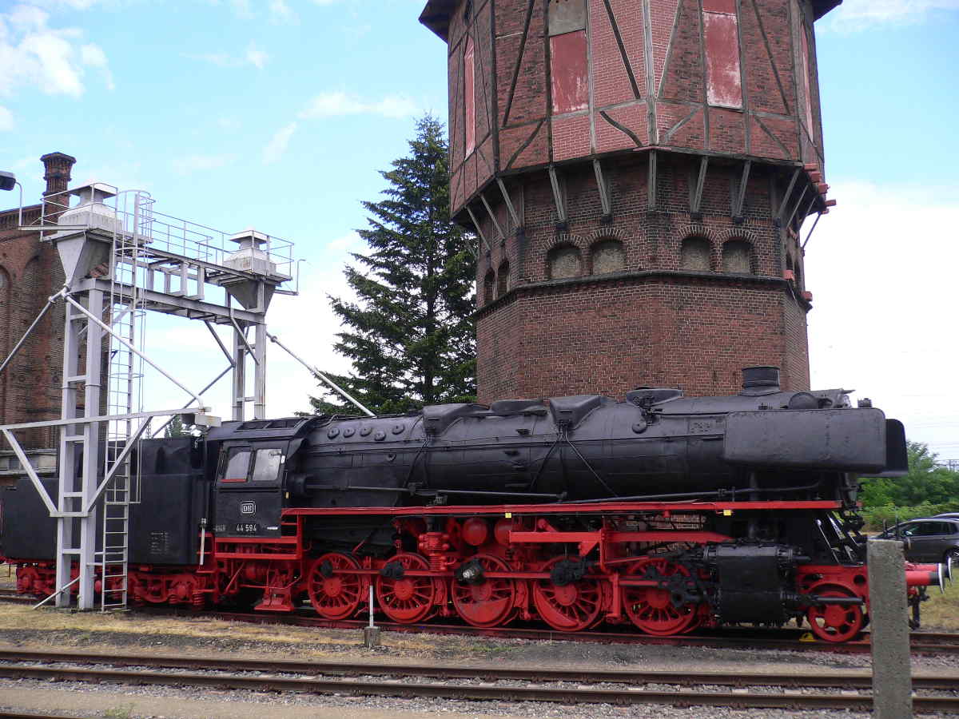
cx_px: 480
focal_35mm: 35
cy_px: 360
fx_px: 970
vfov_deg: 40.7
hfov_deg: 52.6
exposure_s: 1/640
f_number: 2.8
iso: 100
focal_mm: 5.8
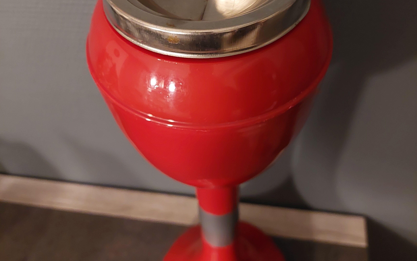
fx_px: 386
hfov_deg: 56.7
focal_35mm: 34
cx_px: 208
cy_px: 75
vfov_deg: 36.6
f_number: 1.8
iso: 800
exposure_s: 1/24
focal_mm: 5.23
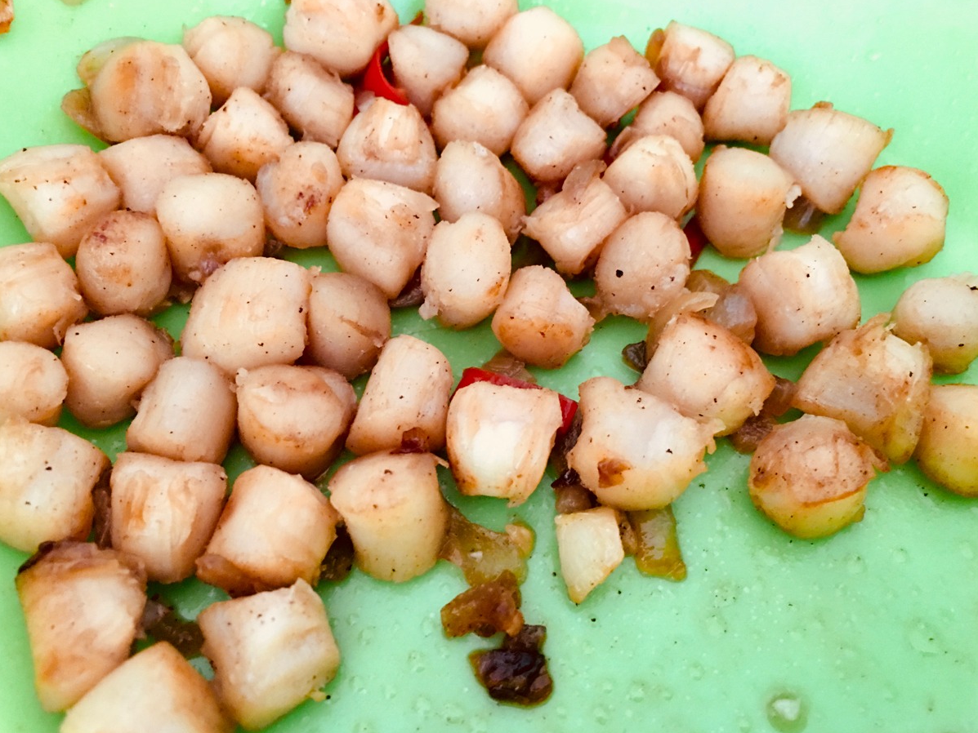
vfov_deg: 45.4
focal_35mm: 31
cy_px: 356
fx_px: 876
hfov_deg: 58.3
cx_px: 495
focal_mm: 4.15
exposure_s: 1/4
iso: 50
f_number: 2.2
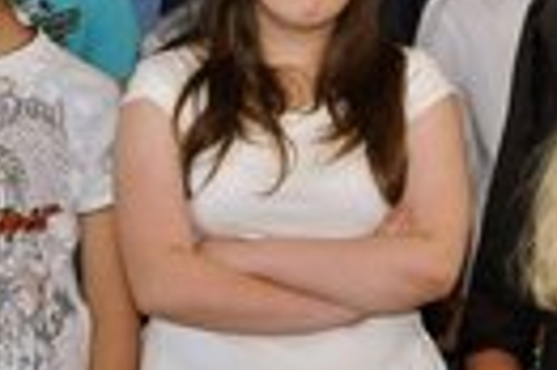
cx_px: 293
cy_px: 413
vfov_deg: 7.3
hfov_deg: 11.1
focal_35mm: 185
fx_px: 2866
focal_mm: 25
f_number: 13
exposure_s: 1/60
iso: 1000
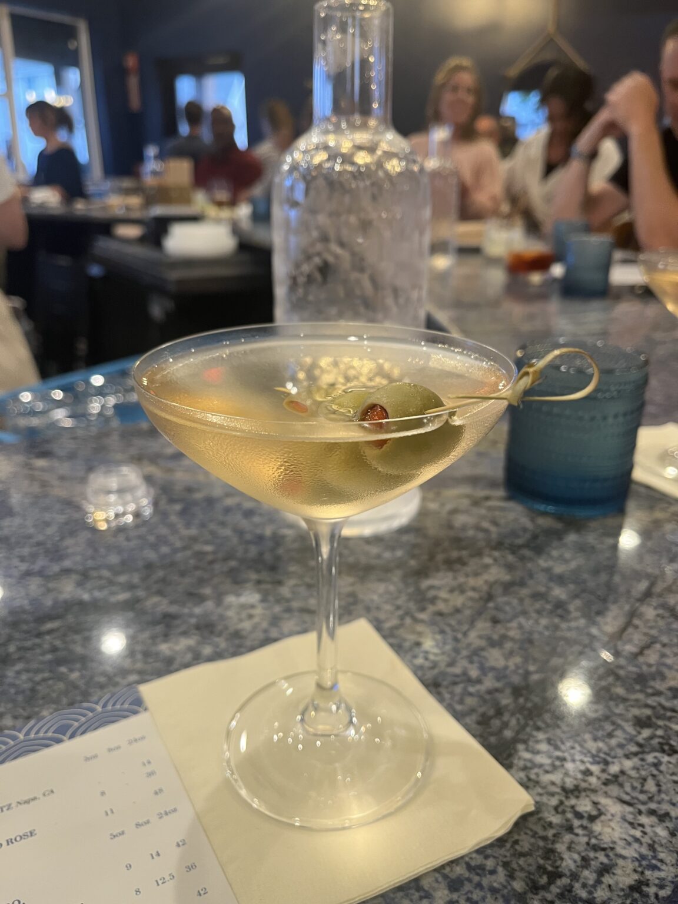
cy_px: 452
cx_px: 339
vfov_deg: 67.3
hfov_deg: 53.1
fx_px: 679
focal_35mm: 26
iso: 200
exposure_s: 1/60
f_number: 1.6
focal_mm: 5.1
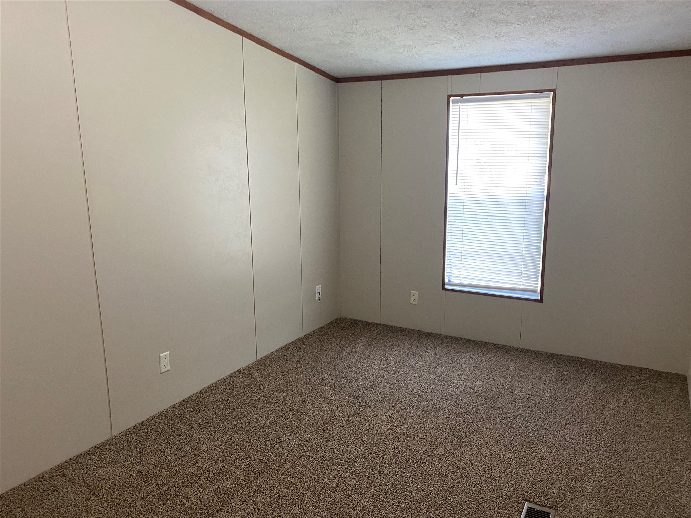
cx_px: 346
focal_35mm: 26
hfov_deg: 67.3
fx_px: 519
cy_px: 259
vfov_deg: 53.1
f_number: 1.8
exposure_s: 1/60
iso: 160
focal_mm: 4.25
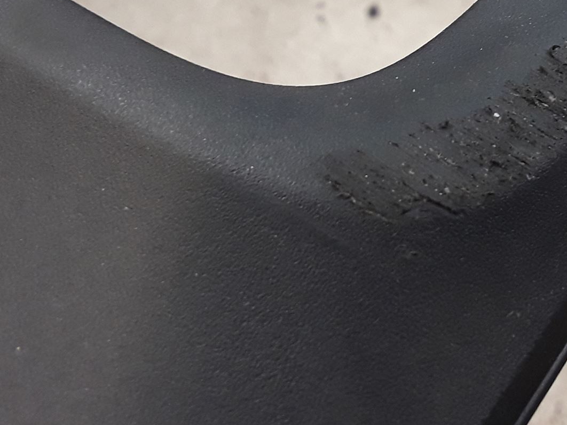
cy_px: 62
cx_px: 419
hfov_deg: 34.9
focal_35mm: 54
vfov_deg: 26.3
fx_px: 884
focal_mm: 2.91
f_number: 1.9
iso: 100
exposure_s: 1/50
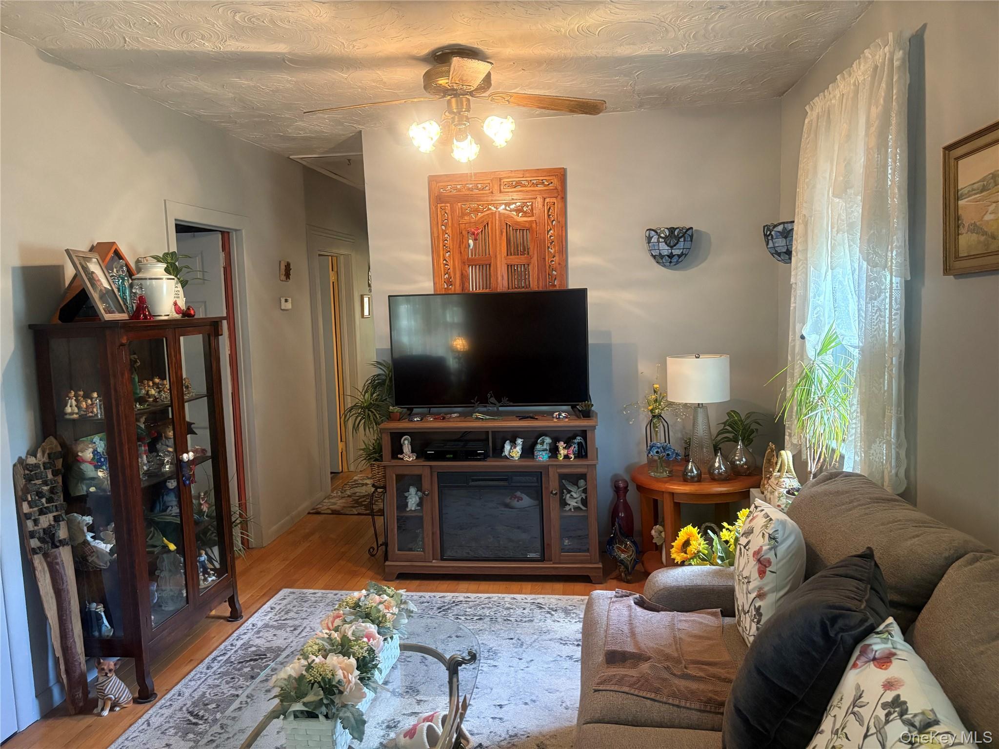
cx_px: 500
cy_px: 374
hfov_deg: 67.3
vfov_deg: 53.1
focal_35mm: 26
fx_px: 750
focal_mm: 5.96
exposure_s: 1/60
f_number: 1.6
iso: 400
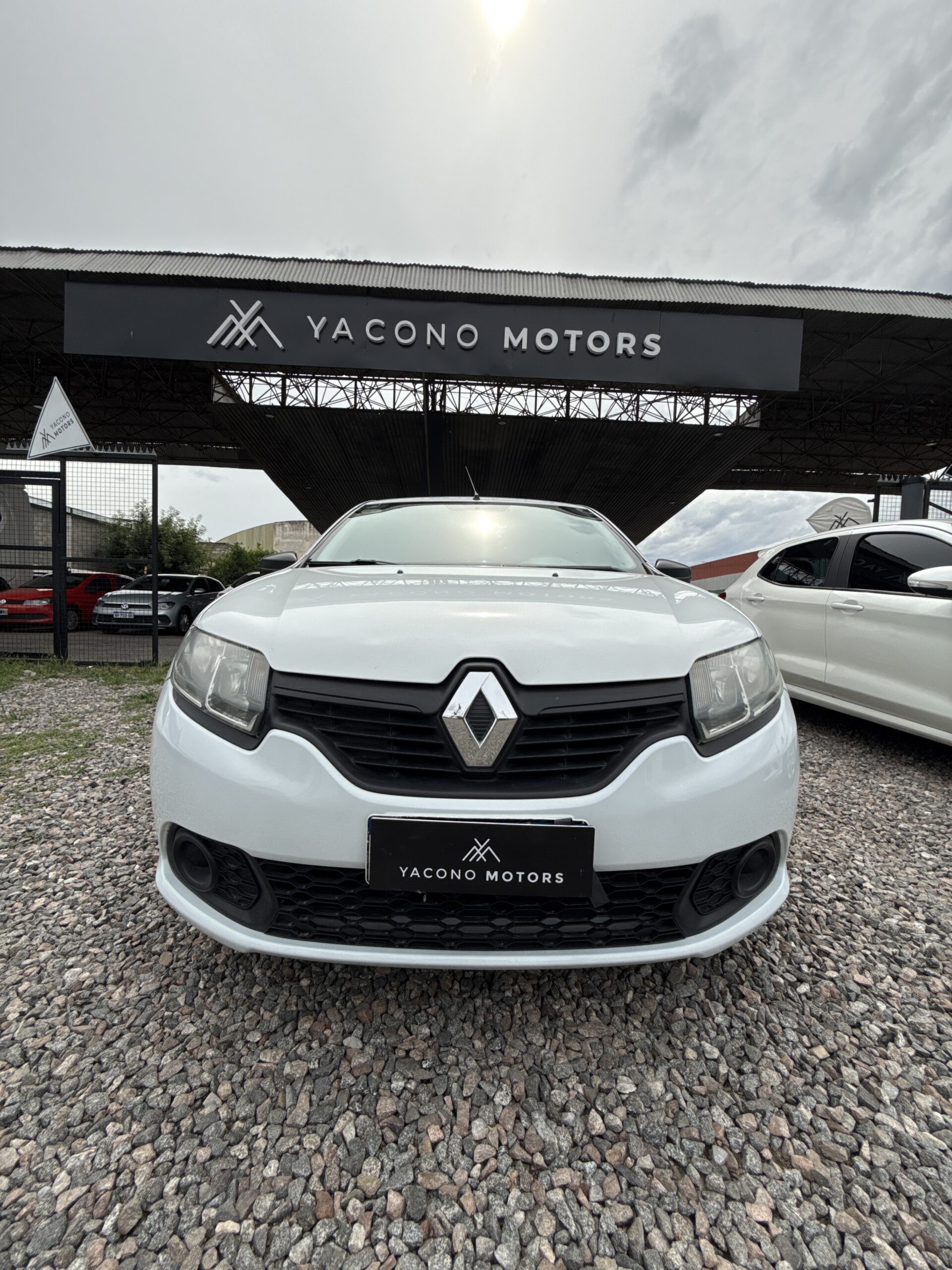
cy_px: 635
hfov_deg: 85.7
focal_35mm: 14
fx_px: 513
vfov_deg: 102.1
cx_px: 476
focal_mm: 2.22
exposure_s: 1/2841
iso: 50
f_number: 2.2
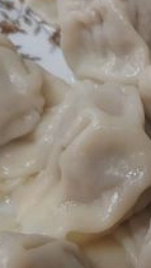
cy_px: 214
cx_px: 244
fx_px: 668
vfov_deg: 22.4
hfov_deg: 12.1
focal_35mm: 94
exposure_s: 1/50
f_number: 1.7
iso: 100
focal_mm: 4.2
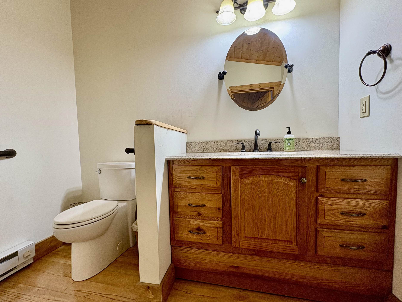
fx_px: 186
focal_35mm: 16
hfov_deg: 94.4
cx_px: 188
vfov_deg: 78.1
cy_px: 156
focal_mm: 2.22
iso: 125
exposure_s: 1/60
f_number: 2.2
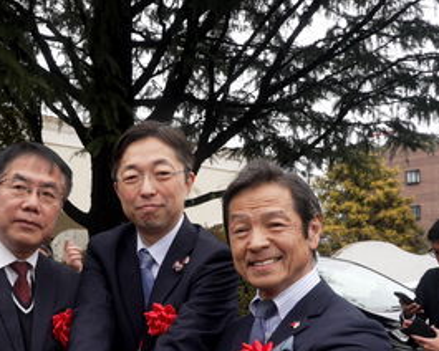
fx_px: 663
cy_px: 249
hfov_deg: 35.2
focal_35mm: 51
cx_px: 73
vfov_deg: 29.4
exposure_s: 1/200
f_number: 8
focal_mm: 24
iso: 800
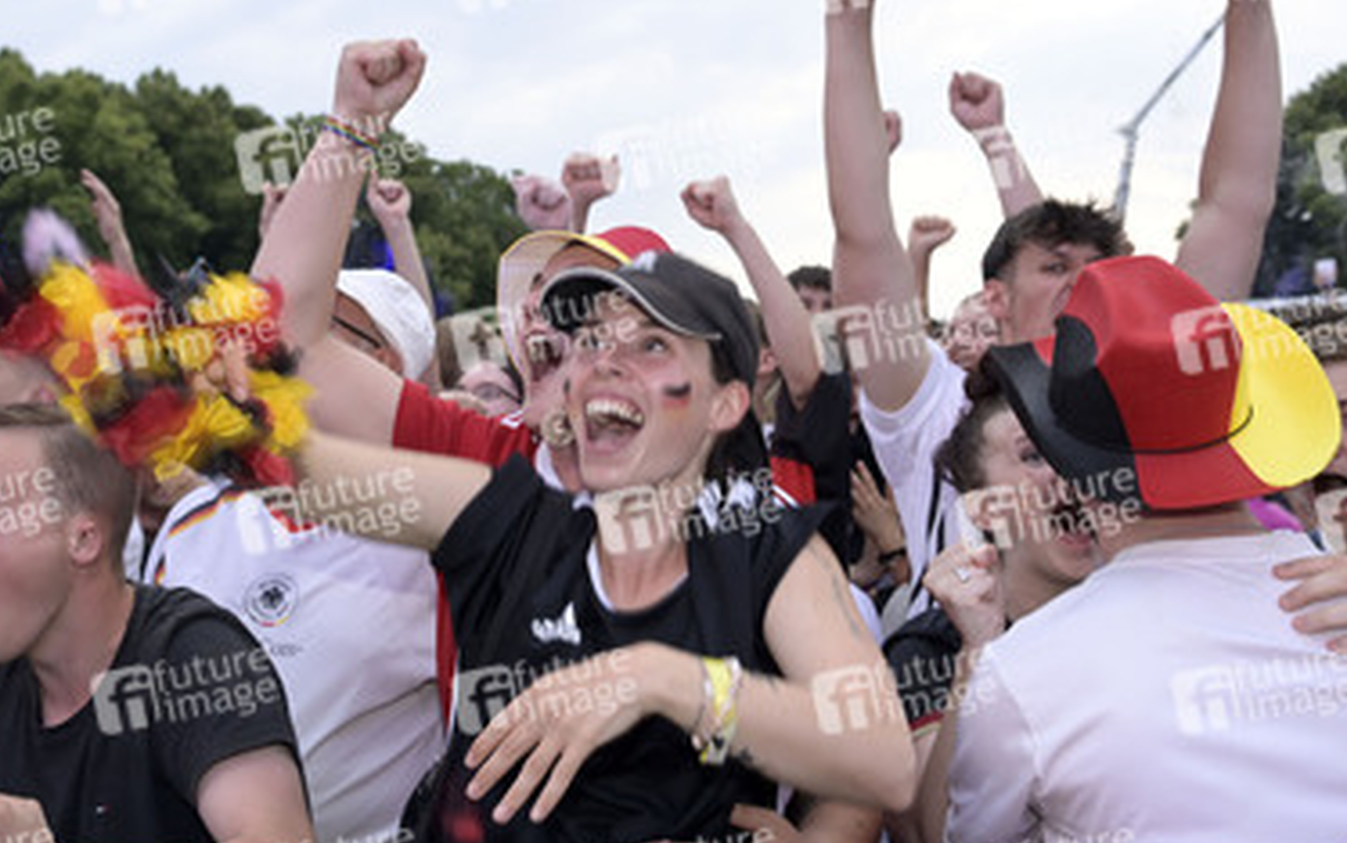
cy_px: 422
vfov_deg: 29.9
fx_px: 1579
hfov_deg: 46.1
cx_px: 592
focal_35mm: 43
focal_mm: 35
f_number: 5
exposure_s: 1/125
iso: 1250
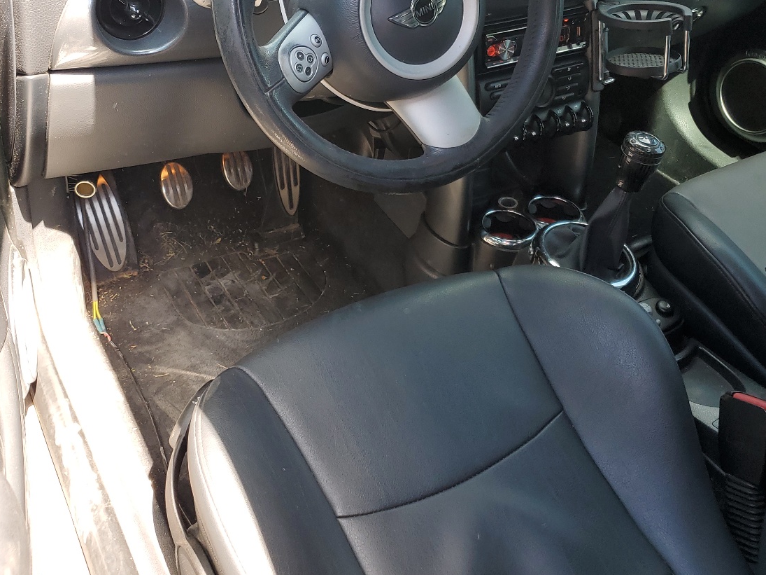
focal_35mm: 38
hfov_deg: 49.0
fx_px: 841
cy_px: 184
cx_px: 362
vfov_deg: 37.2
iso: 50
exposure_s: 1/159
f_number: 1.5
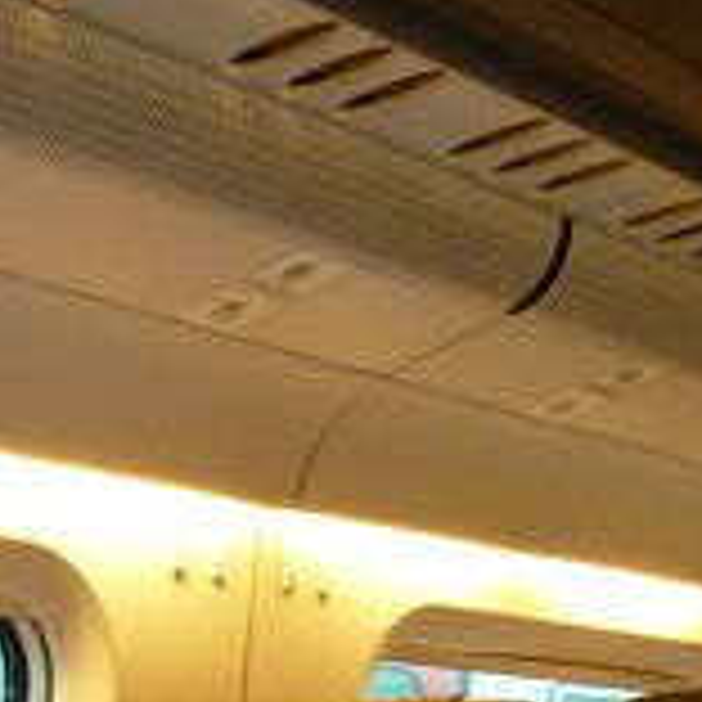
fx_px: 2111
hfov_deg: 18.7
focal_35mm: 92
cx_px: 162
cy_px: 1010
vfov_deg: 17.3
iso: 400
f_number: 3.3
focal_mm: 4.1
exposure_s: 1/25
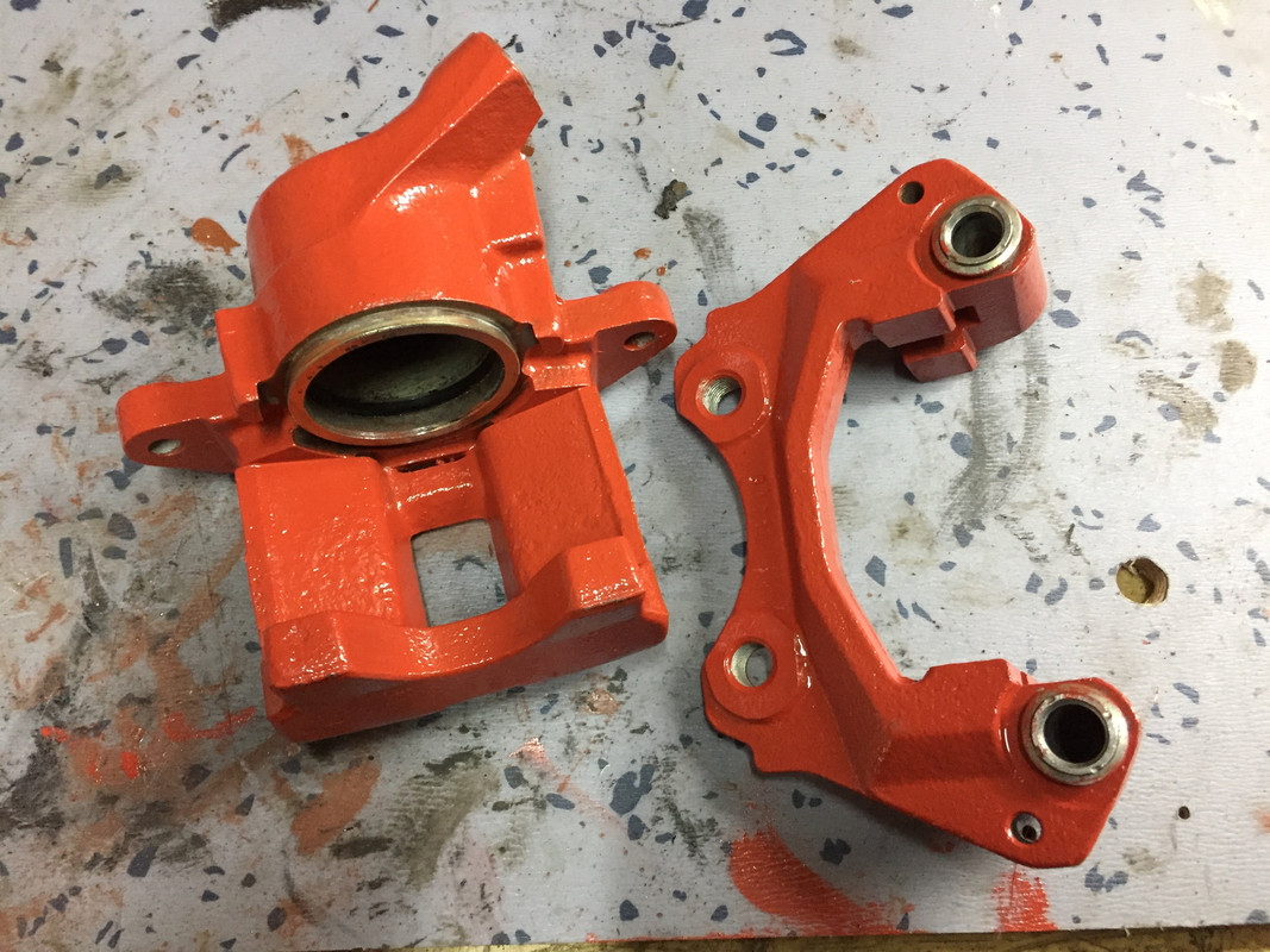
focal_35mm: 29
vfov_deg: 48.2
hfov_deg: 61.7
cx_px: 635
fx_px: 1064
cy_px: 476
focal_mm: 4.15
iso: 250
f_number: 2.2
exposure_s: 1/17
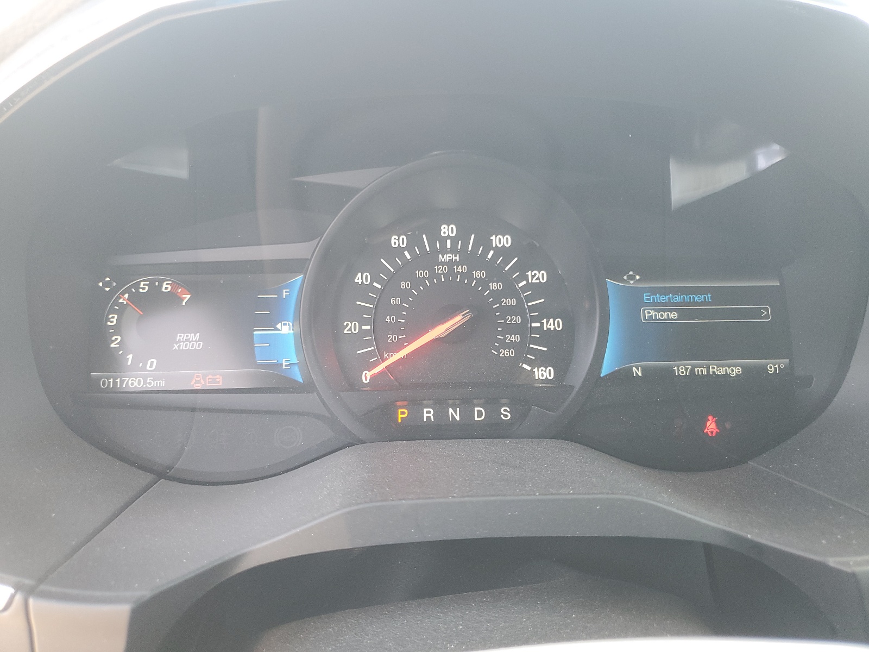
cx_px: 434
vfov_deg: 53.1
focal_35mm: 26
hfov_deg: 67.3
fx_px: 653
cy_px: 326
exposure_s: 1/60.2
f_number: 1.5
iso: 99
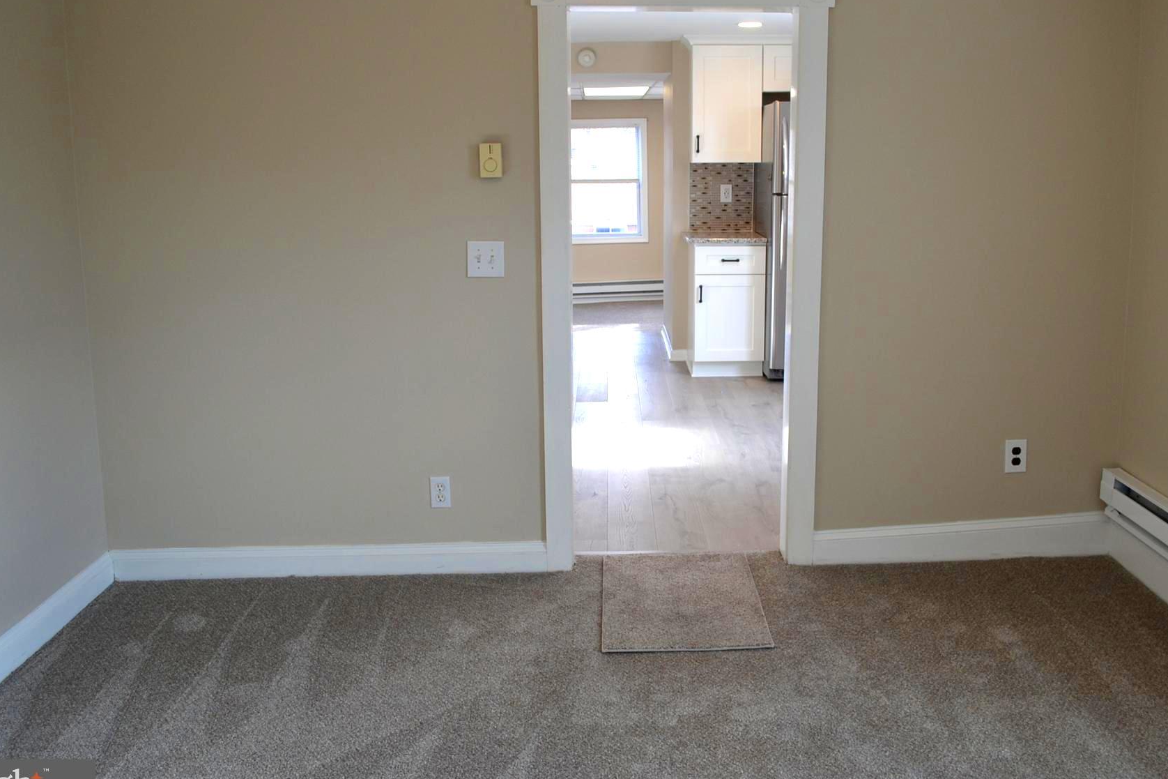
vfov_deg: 39.9
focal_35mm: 33
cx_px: 654
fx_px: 1070
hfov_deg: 57.1
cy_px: 334
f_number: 5
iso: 400
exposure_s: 1/100
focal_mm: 18
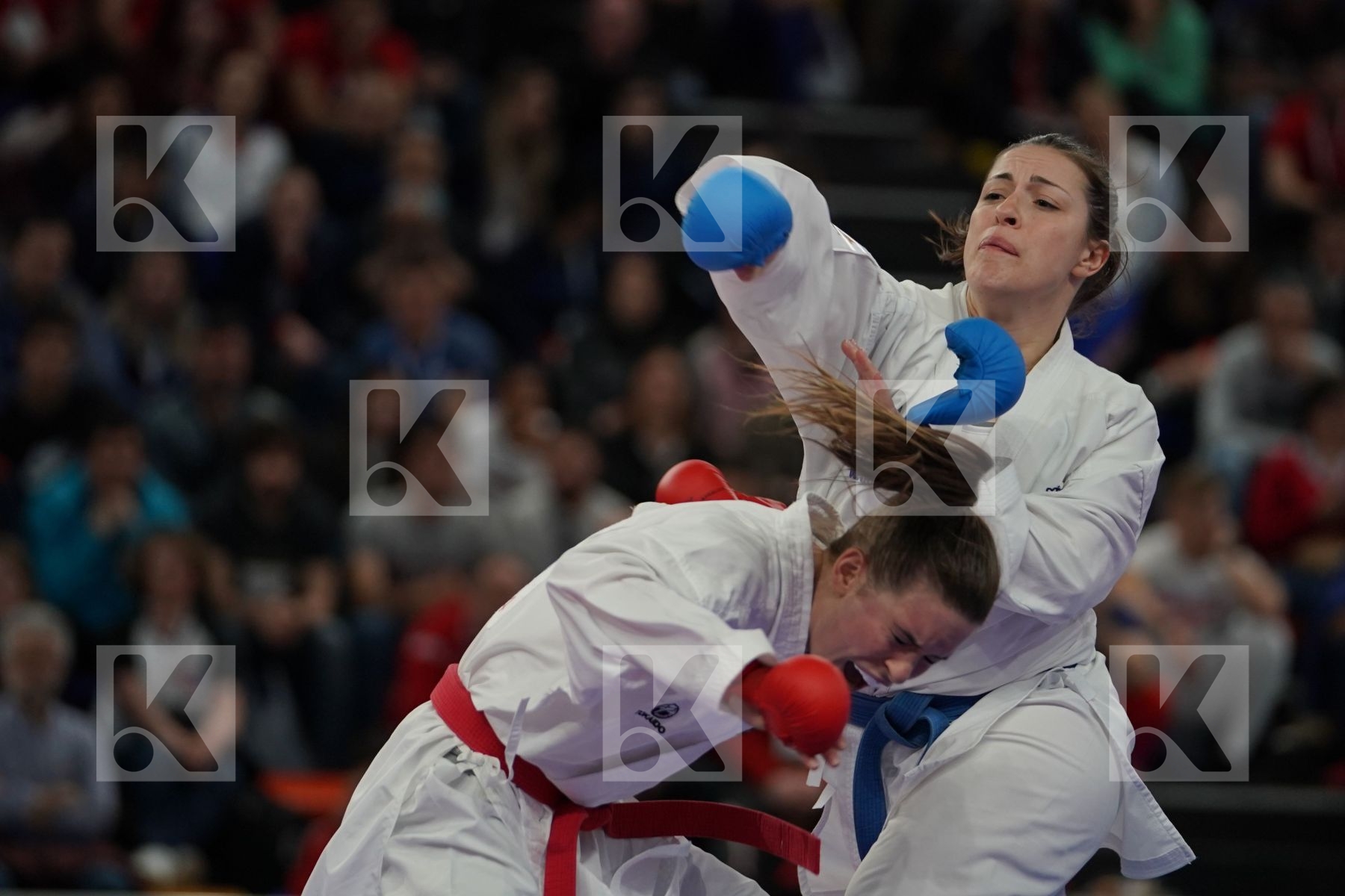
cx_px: 672
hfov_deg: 8.0
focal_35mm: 259
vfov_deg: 5.3
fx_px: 9676
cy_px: 448
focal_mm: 173
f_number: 2.8
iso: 1000
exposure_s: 1/1000
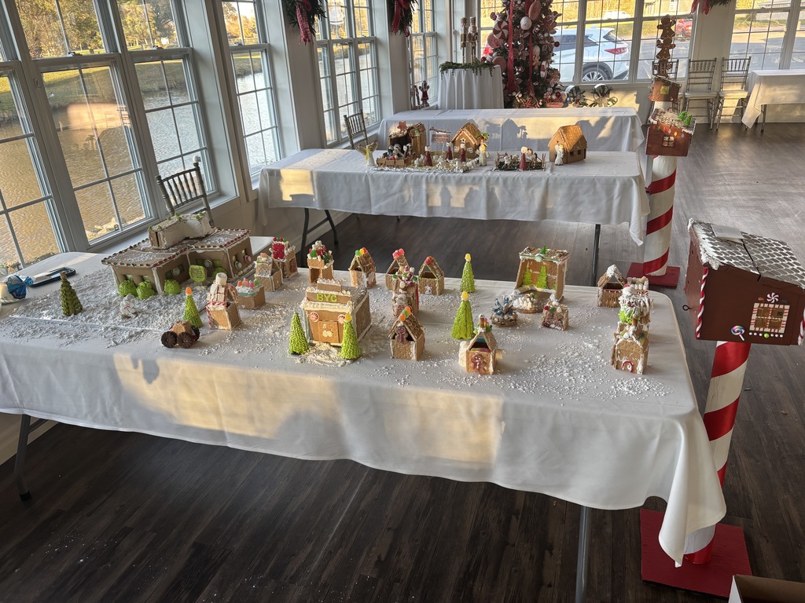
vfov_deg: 53.1
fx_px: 605
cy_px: 302
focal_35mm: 26
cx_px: 402
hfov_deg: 67.3
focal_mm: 5.96
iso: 80
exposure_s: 1/121
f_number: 1.6
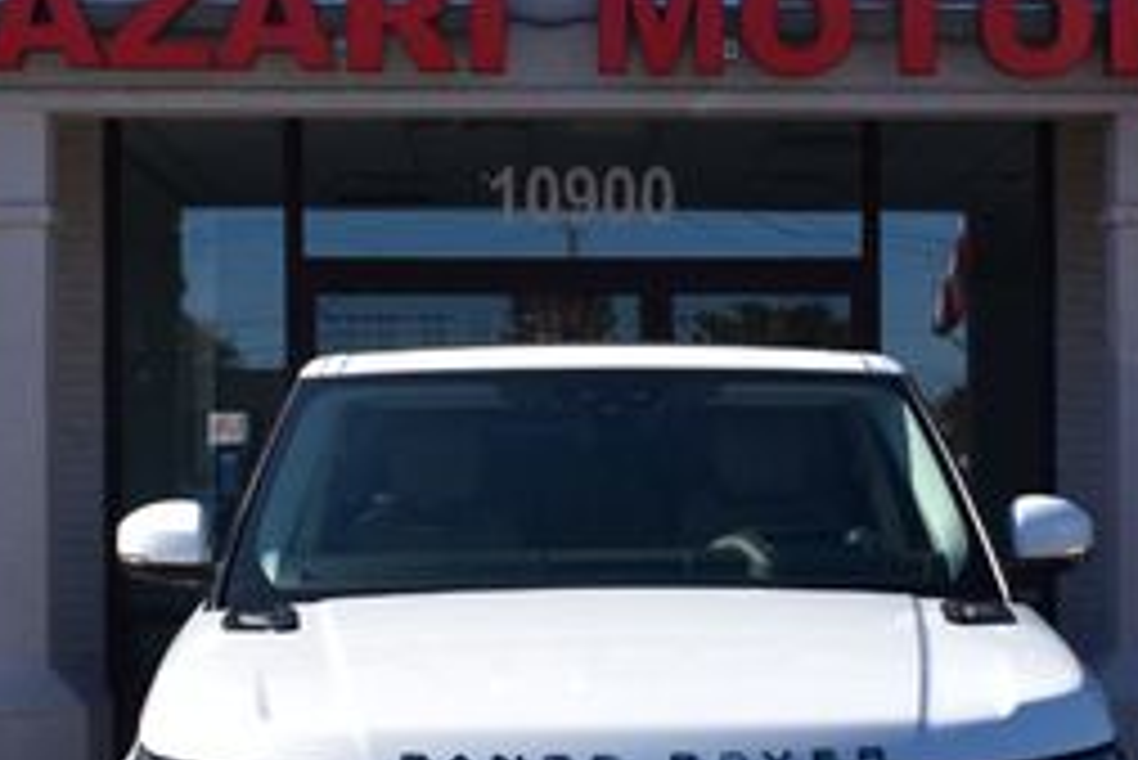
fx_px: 2878
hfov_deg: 22.3
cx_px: 778
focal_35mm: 91
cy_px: 513
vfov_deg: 15.0
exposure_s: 1/500
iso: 360
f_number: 11
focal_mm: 24
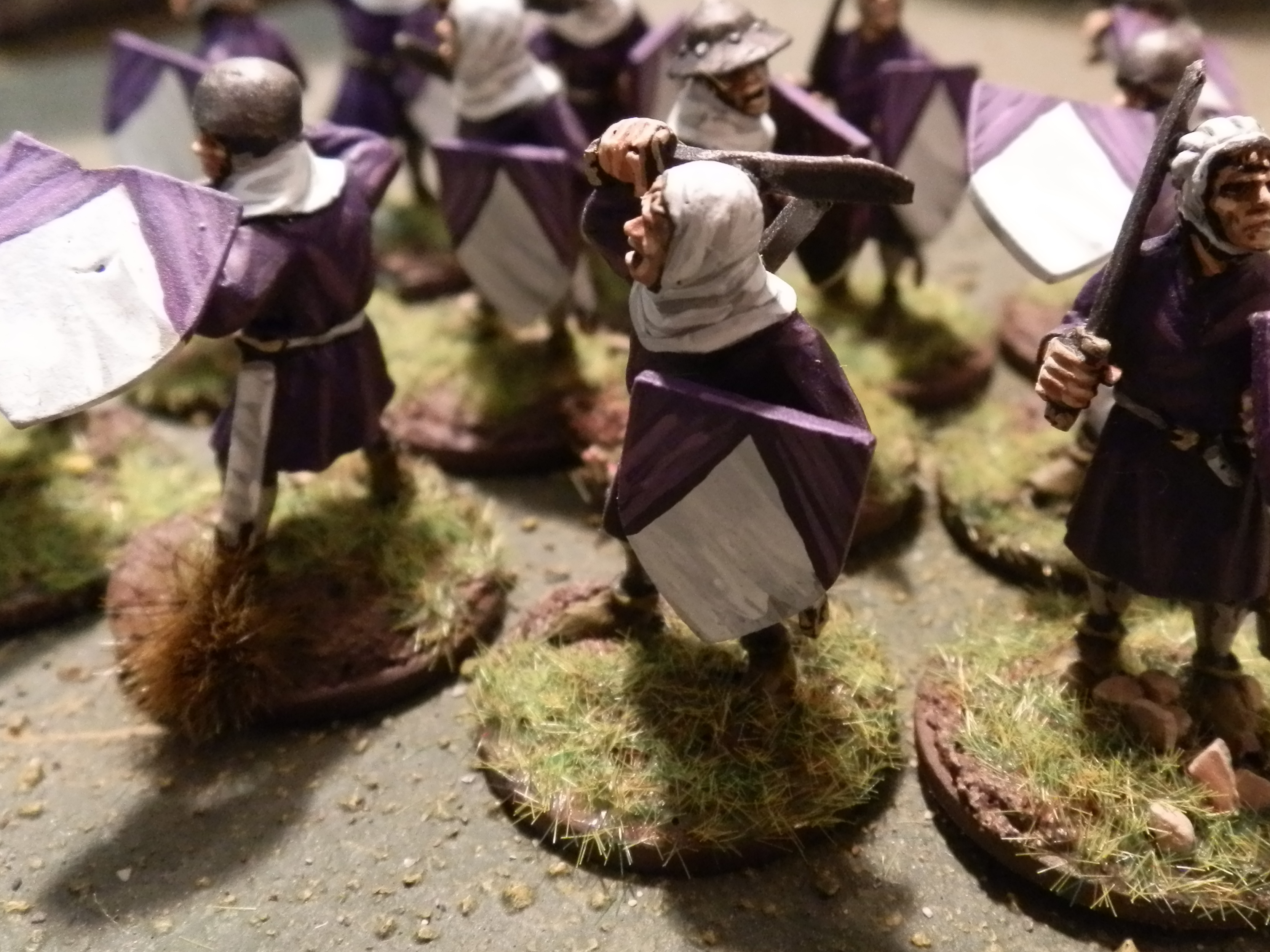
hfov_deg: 51.2
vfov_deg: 39.5
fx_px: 1321
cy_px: 381
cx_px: 727
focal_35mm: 36
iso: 400
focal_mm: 5
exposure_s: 1/40
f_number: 3.1
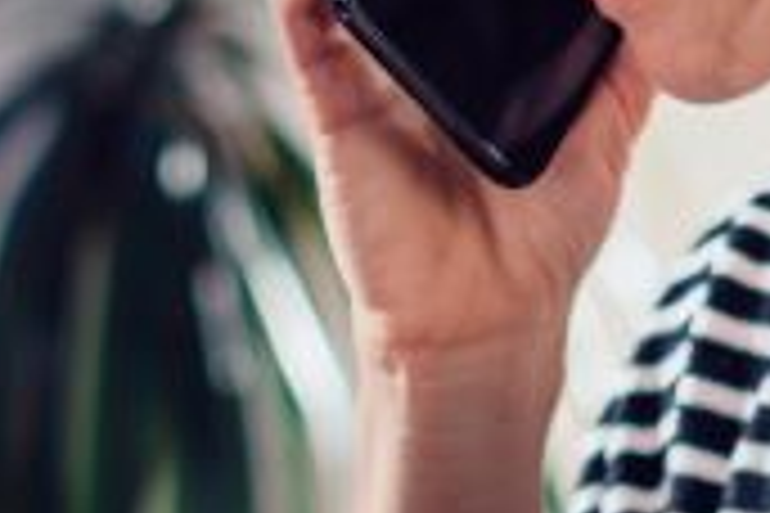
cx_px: 142
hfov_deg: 4.2
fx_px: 10394
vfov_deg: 2.8
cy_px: 346
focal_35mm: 486
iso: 100
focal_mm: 85
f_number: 1.8
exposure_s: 1/250
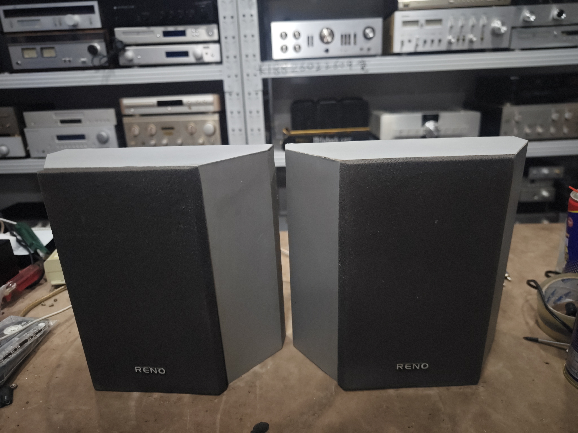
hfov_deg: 73.9
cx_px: 289
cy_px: 216
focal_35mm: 23
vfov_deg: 58.9
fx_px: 384
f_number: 1.75
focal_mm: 8.67
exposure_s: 1/50
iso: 223
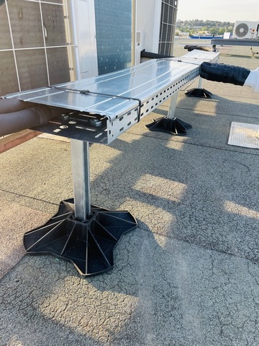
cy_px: 173
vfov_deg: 67.3
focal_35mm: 26
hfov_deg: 53.1
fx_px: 259
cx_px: 130
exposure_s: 1/294
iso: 32
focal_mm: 4.2
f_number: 1.6
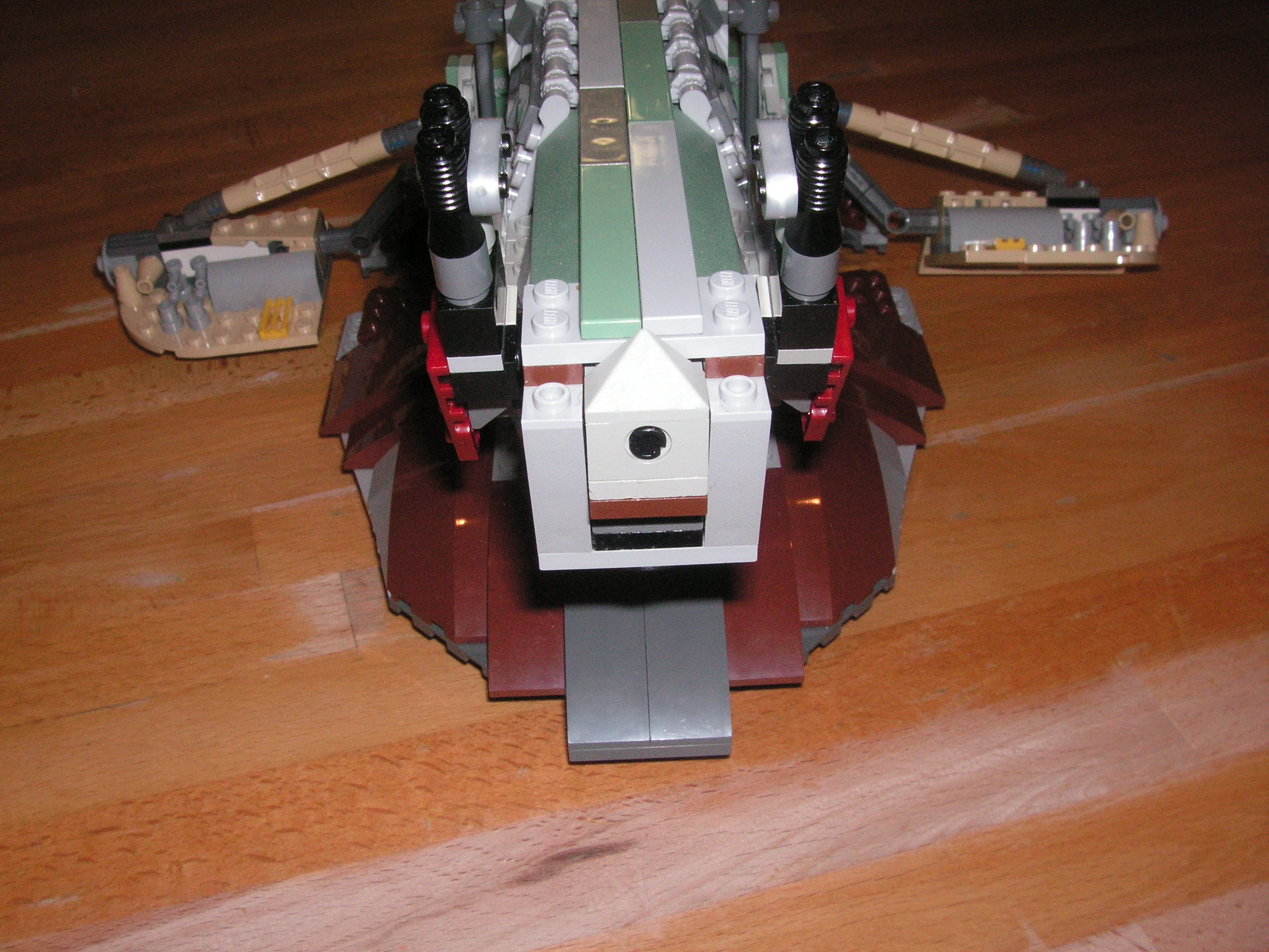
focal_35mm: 38
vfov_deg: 37.7
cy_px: 476
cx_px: 634
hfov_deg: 49.0
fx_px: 1393
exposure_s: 1/45
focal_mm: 6.3
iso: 160
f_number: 6.6
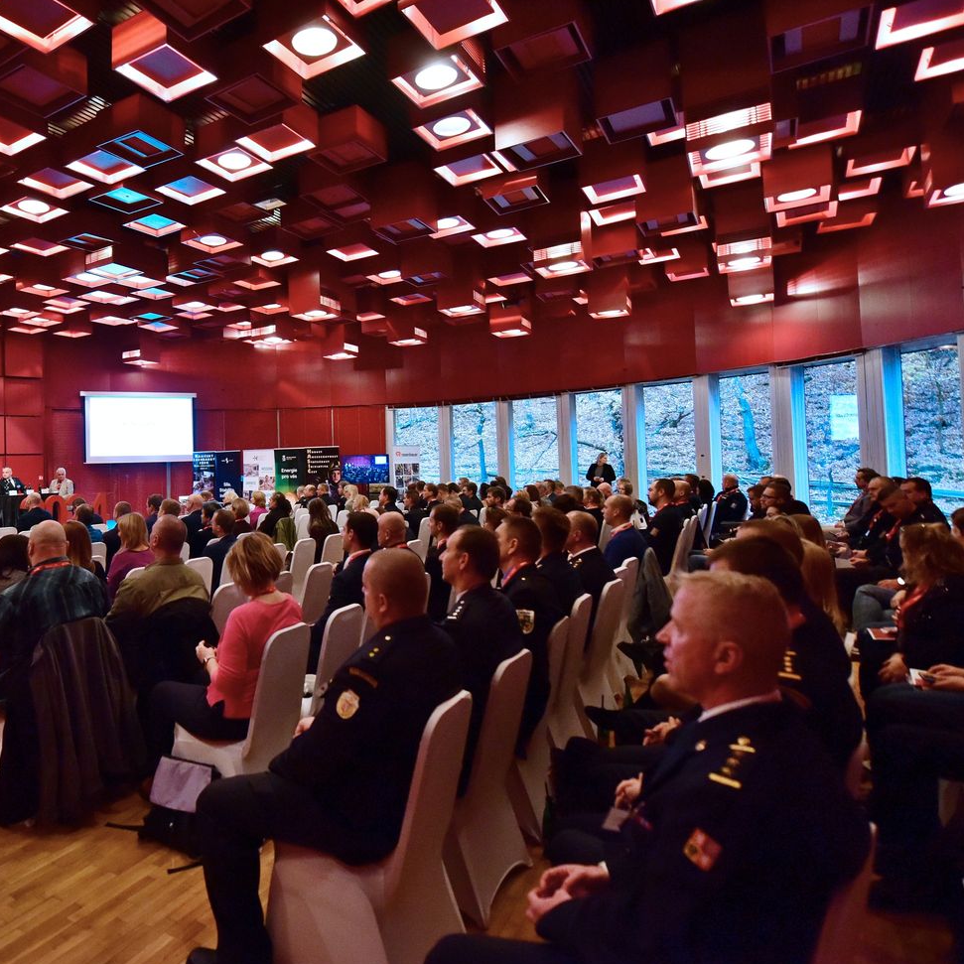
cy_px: 473
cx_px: 312
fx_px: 662
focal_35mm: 21
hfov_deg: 69.8
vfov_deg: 72.1
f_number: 3.2
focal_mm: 16
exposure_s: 1/160
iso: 5000
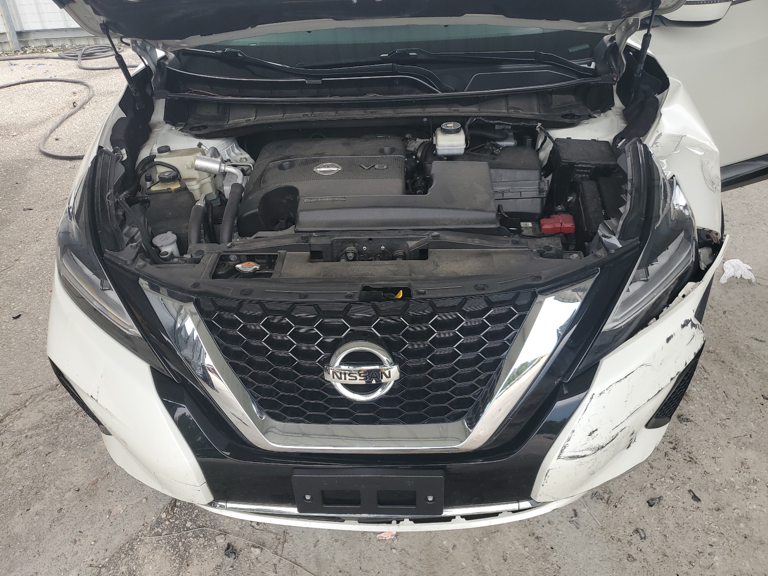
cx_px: 384
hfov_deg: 67.3
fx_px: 577
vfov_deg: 53.1
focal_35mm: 26
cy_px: 288
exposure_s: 1/370
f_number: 1.5
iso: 50
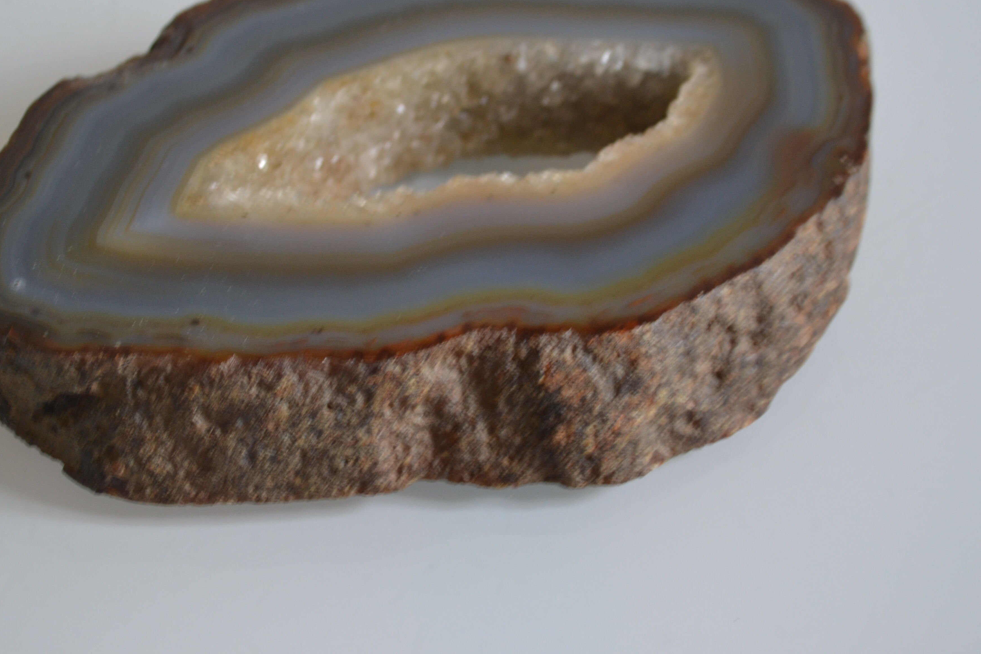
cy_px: 234
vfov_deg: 15.7
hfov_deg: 23.4
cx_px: 420
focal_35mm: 87
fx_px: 2370
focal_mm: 44
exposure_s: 1/40
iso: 400
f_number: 5.3
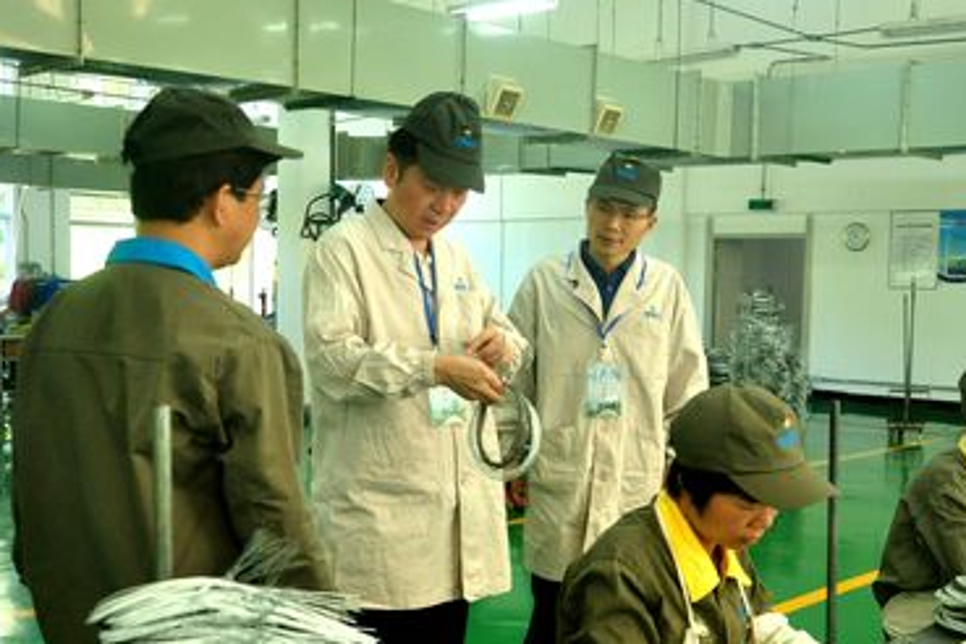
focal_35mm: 43
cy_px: 415
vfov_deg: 31.2
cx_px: 581
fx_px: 1145
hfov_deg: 45.5
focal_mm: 21
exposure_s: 1/80
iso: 800
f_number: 4.5
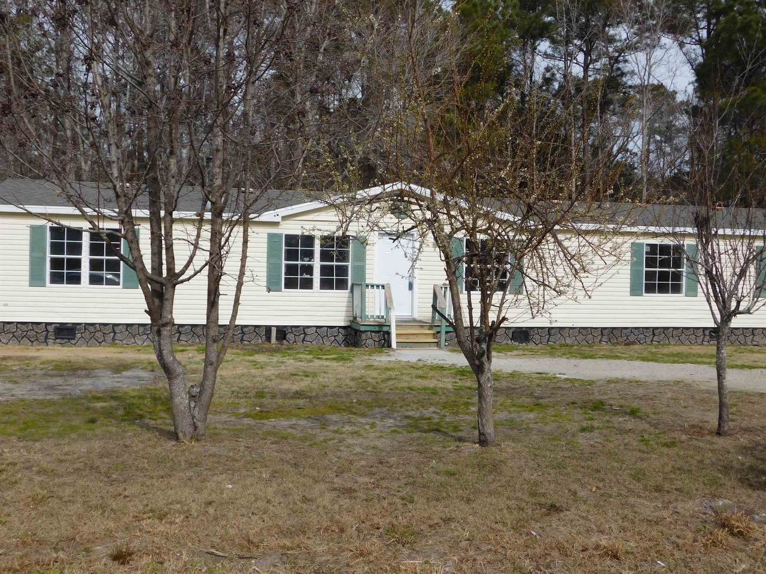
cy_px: 287
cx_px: 383
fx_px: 885
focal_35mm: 40
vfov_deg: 36.0
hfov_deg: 46.8
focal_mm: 7.1
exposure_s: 1/400
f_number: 7.2
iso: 125
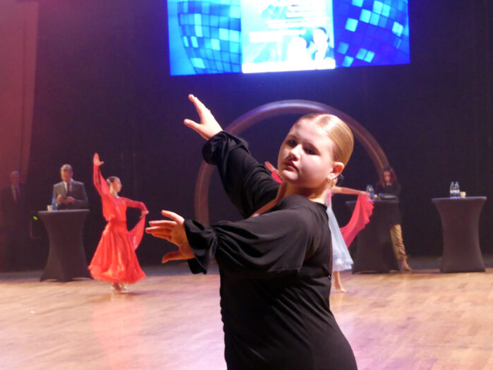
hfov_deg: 18.0
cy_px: 187
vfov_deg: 13.6
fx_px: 1553
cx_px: 254
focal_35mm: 109
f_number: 2.8
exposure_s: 1/80
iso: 800
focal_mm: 18.3
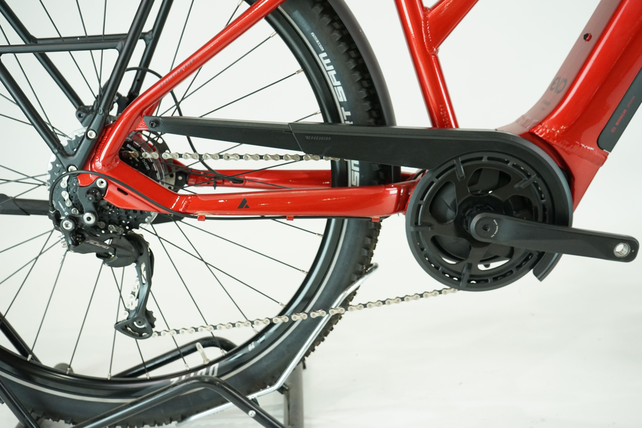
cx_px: 321
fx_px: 713
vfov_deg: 33.4
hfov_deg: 48.5
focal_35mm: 40
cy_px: 214
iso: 2500
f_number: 6.3
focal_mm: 40
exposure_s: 1/200
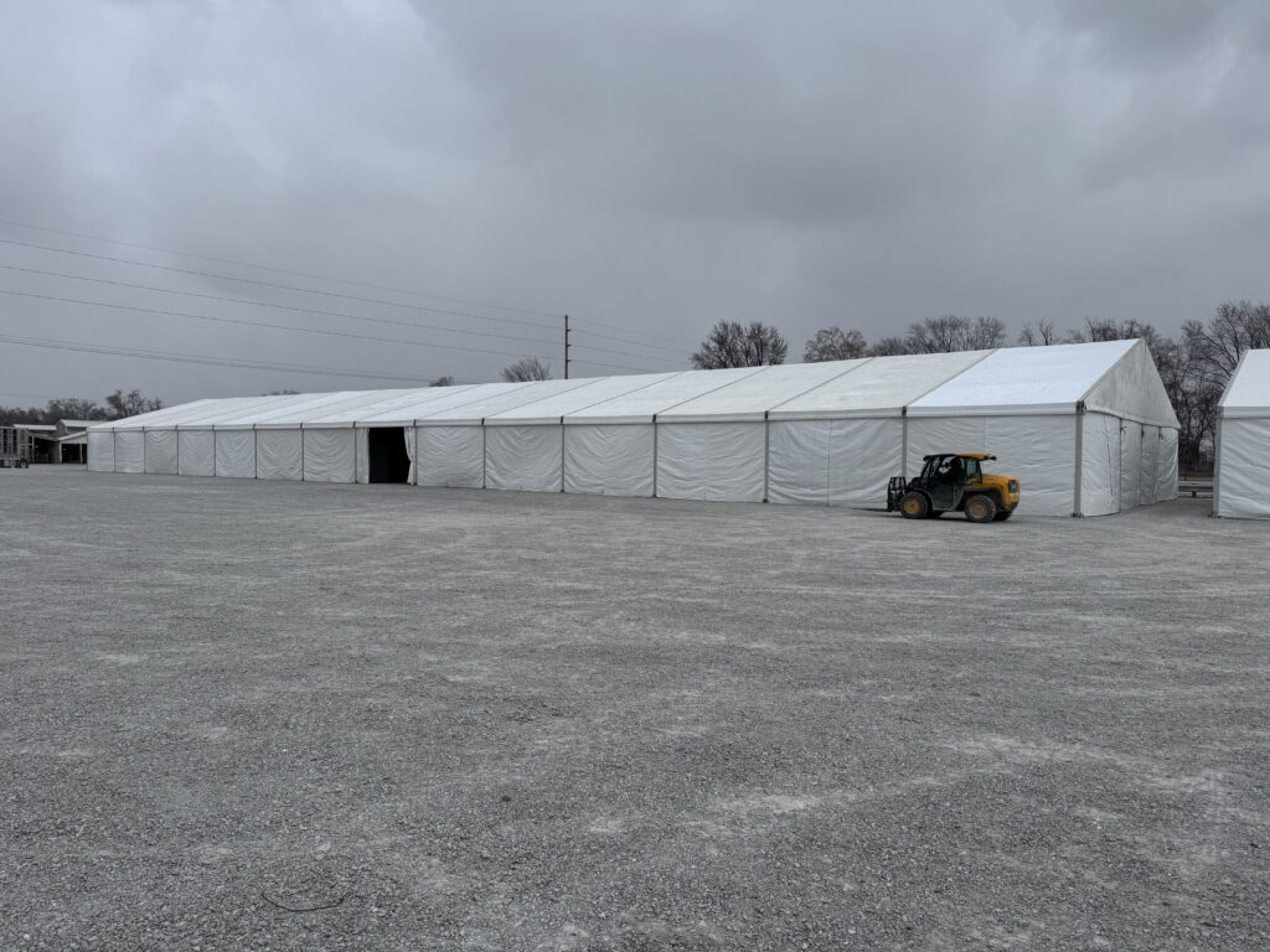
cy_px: 476
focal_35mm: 24
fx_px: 881
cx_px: 635
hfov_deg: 71.6
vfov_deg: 56.8
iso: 80
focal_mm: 6.76
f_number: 1.78
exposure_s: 1/6410
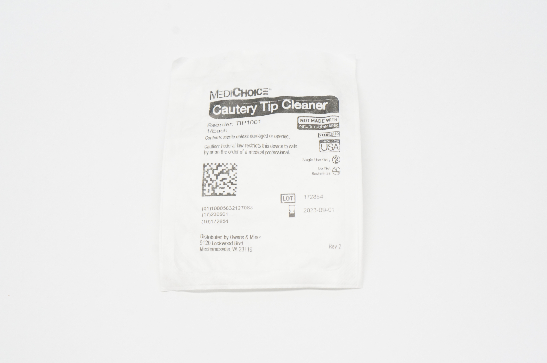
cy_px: 182
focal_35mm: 64
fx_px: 979
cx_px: 274
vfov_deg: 21.0
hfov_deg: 31.2
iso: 1600
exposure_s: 1/60
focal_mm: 43
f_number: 10
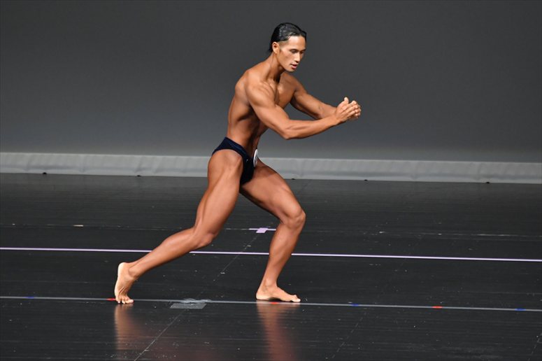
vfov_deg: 3.7
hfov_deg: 5.5
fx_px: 5643
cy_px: 180
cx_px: 271
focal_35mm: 375
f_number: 5.6
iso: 4000
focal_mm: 250
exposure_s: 1/400
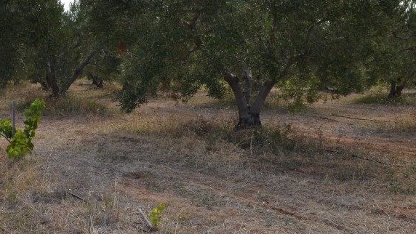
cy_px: 48
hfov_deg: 35.5
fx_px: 629
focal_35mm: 57
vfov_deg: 20.9
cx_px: 85
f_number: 9
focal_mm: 18
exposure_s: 1/200
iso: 100
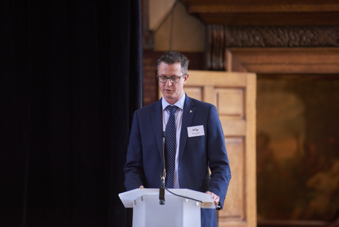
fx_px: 1884
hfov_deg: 10.3
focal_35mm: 200
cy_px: 114
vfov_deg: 6.9
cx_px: 170
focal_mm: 200
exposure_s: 1/200
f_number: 2.8
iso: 1600
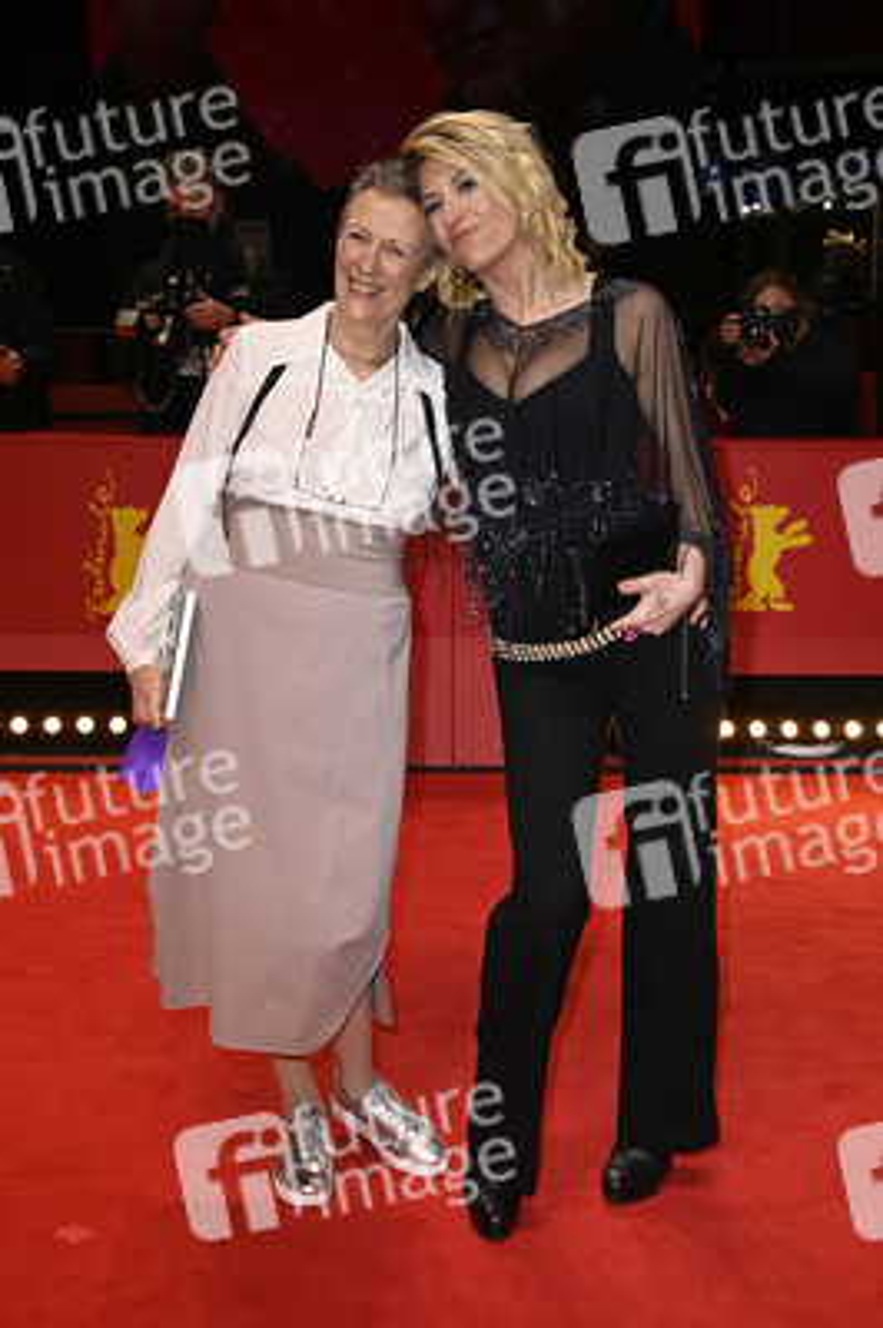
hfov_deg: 28.0
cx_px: 442
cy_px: 664
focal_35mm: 48
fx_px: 1769
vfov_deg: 41.1
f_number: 5.6
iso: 640
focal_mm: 48
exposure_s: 1/160
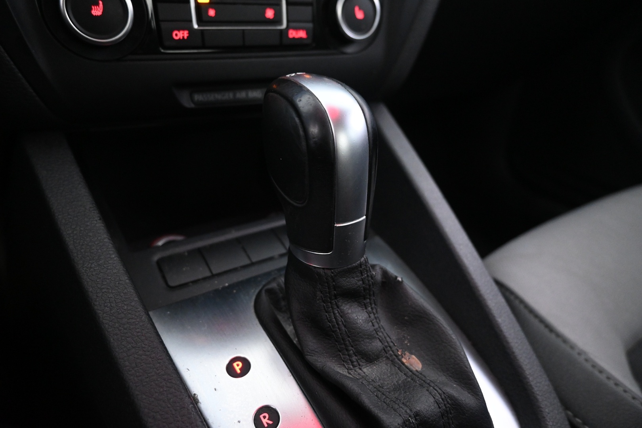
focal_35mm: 24
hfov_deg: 73.7
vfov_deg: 53.1
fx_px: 428
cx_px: 321
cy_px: 214
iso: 3200
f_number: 3.5
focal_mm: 16
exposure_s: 1/25
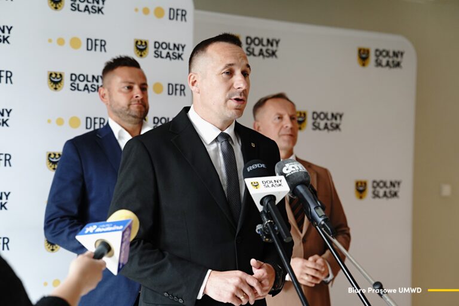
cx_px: 230
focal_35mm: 74
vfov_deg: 18.4
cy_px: 153
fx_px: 943
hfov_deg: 27.3
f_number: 3.5
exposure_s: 1/250
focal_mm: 74
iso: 1250
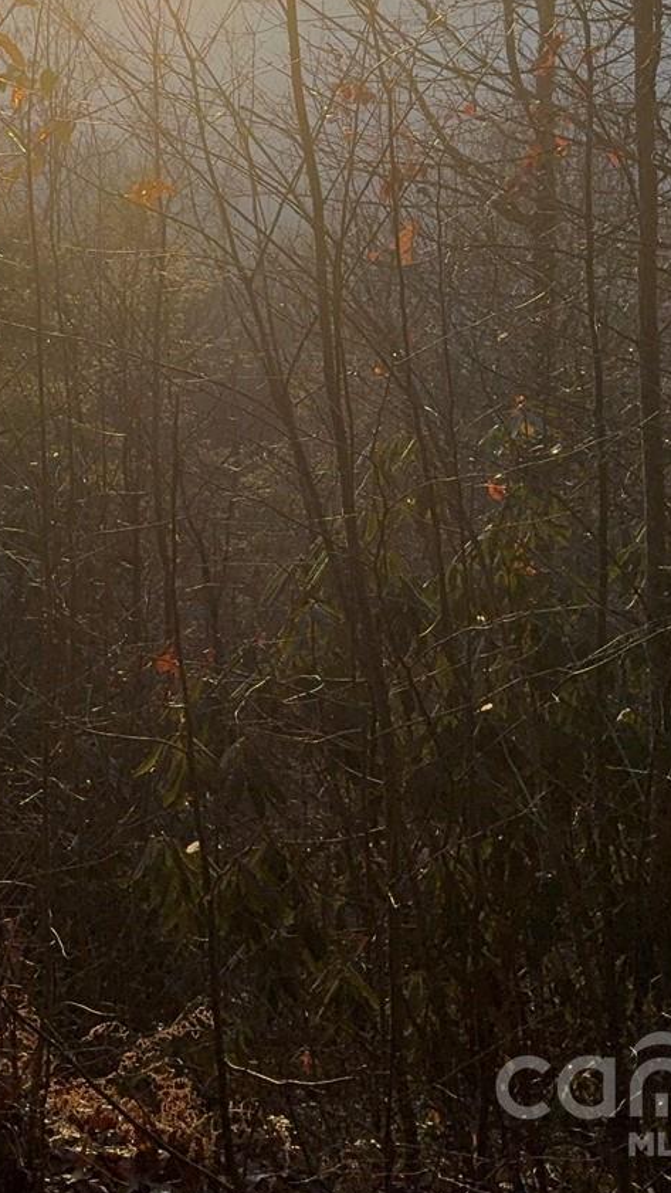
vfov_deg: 29.3
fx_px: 2183
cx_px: -155
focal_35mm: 69
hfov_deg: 16.7
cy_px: 122
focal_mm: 5.96
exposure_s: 1/2283
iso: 50
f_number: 1.6
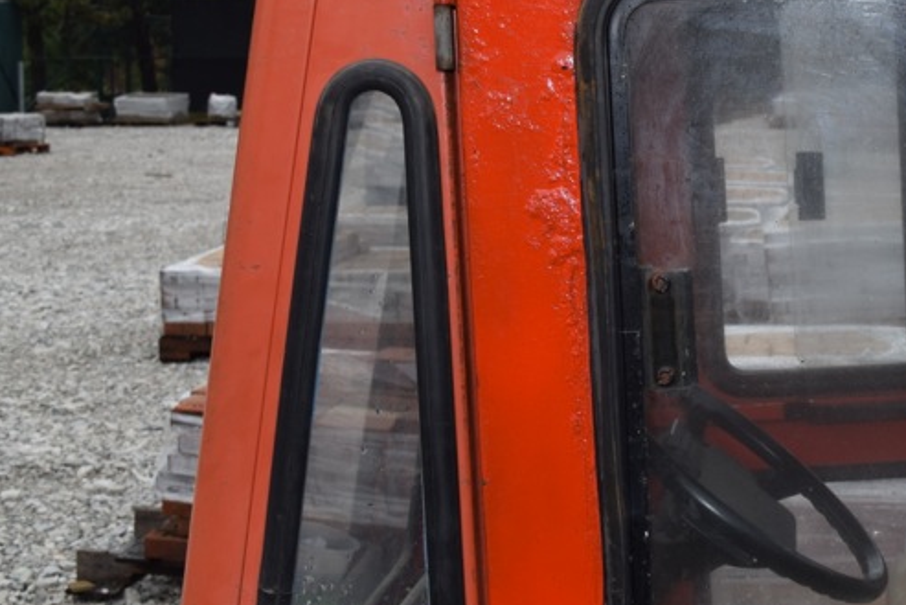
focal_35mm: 76
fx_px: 1913
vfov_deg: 17.9
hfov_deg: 25.5
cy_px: 216
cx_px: 882
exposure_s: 1/160
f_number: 6.3
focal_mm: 25
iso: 100
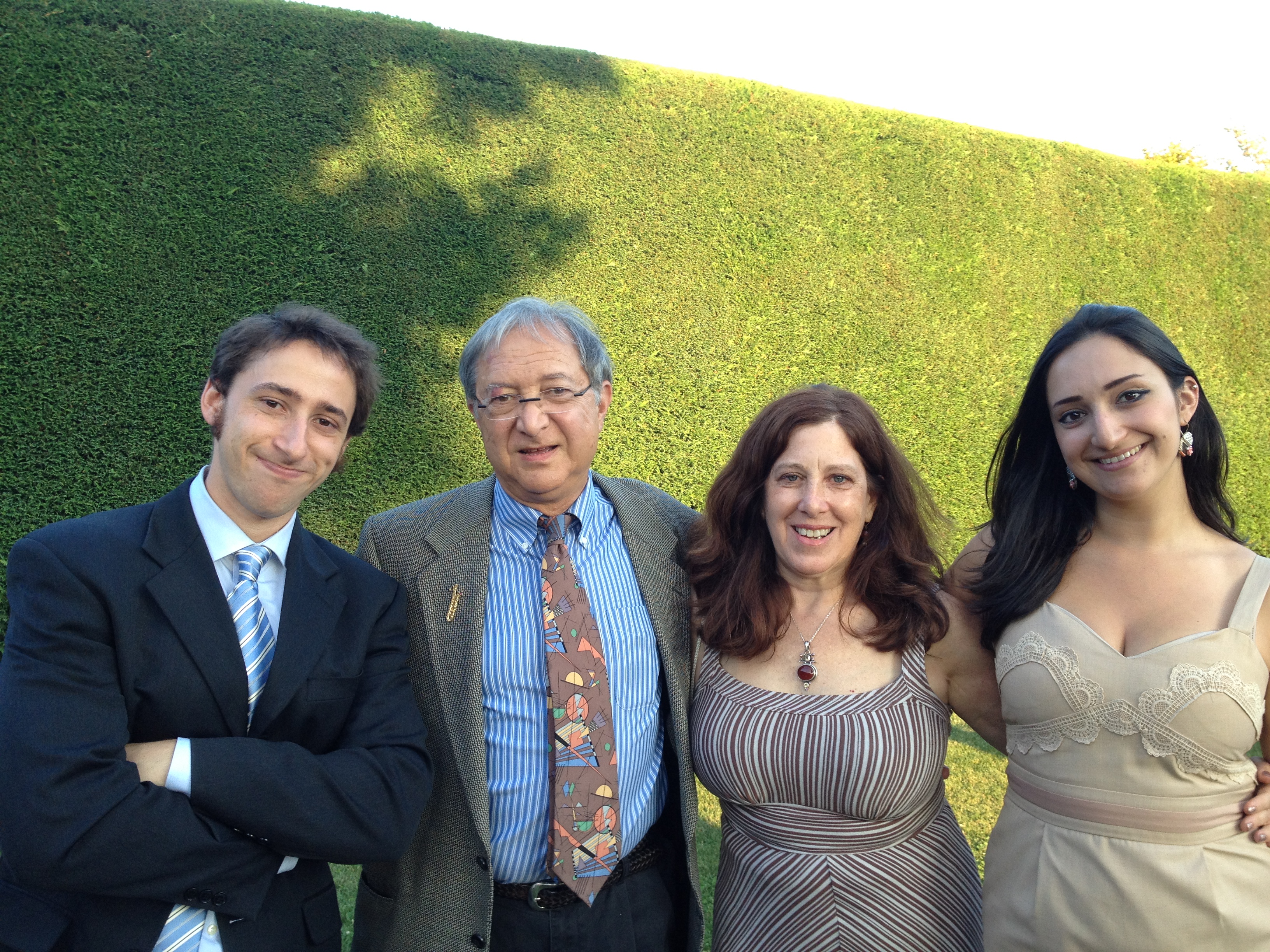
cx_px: 635
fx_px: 1284
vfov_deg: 40.7
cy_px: 476
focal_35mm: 35
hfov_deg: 52.6
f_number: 2.4
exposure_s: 1/120
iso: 80
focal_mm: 4.28
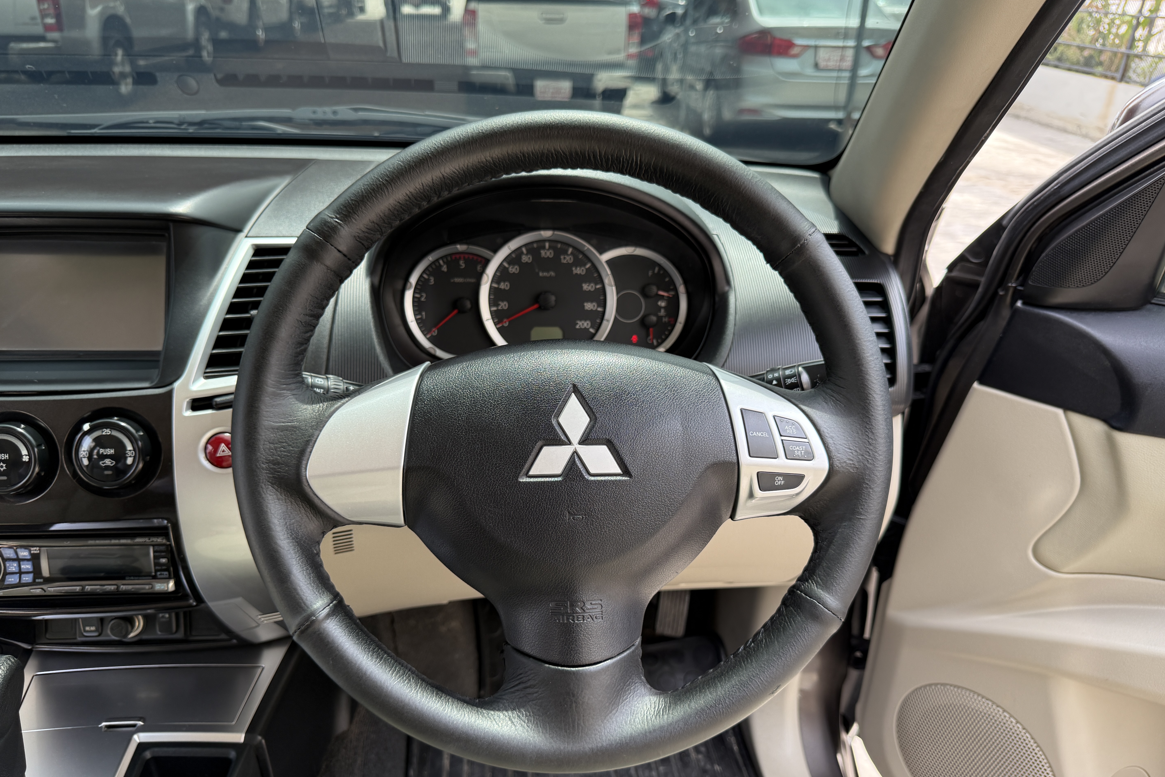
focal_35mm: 25
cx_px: 582
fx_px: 809
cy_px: 429
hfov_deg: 71.5
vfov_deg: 51.2
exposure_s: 1/269
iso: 100
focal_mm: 6.76
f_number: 1.78
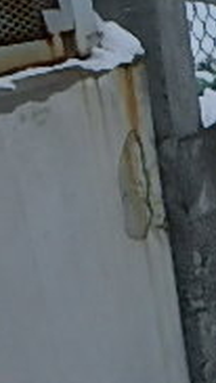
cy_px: 347
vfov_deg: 25.7
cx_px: 516
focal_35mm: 80
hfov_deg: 12.1
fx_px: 814
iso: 125
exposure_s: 1/400
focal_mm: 3.7
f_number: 6
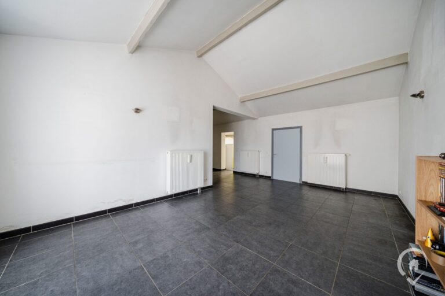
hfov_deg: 112.6
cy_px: 148
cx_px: 222
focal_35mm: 12
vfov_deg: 90.0
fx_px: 148
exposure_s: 1/25
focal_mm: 12
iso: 500
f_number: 7.1
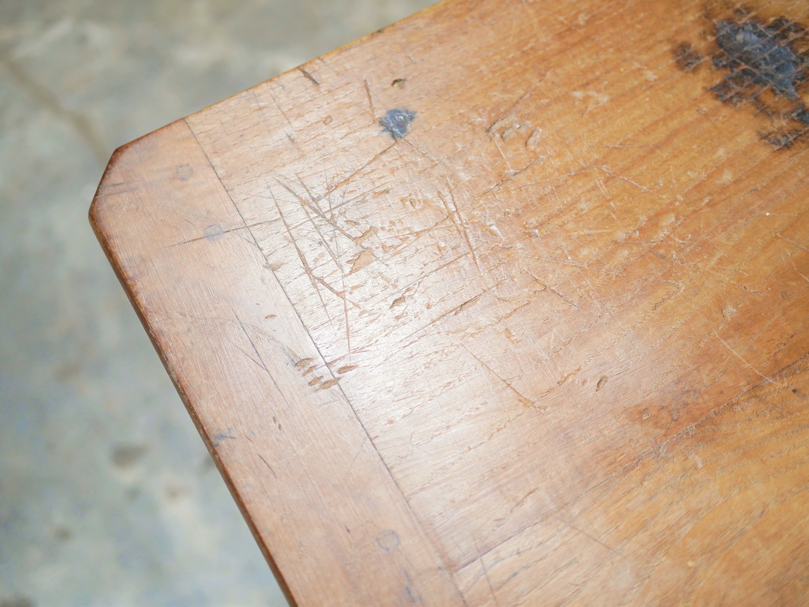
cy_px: 304
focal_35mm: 40
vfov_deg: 36.0
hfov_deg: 46.8
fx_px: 935
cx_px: 404
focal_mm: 20
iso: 500
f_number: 1.7
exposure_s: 1/60
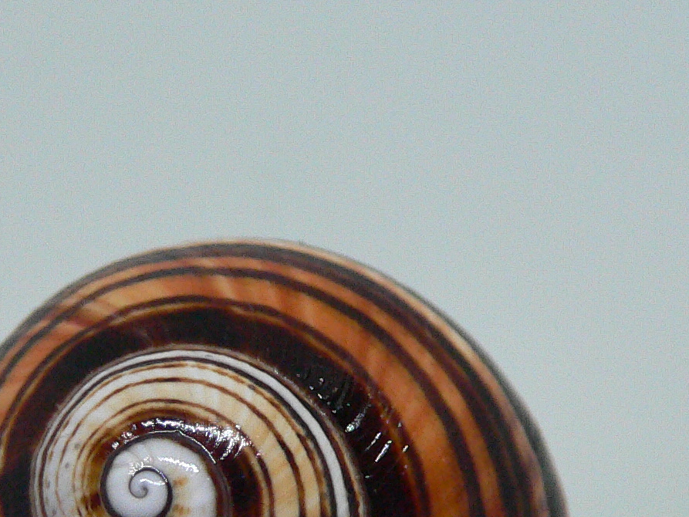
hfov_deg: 24.6
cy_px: 498
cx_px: 241
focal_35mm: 79
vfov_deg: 18.3
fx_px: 1573
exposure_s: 1/50
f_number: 2.8
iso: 200
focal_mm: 4.6
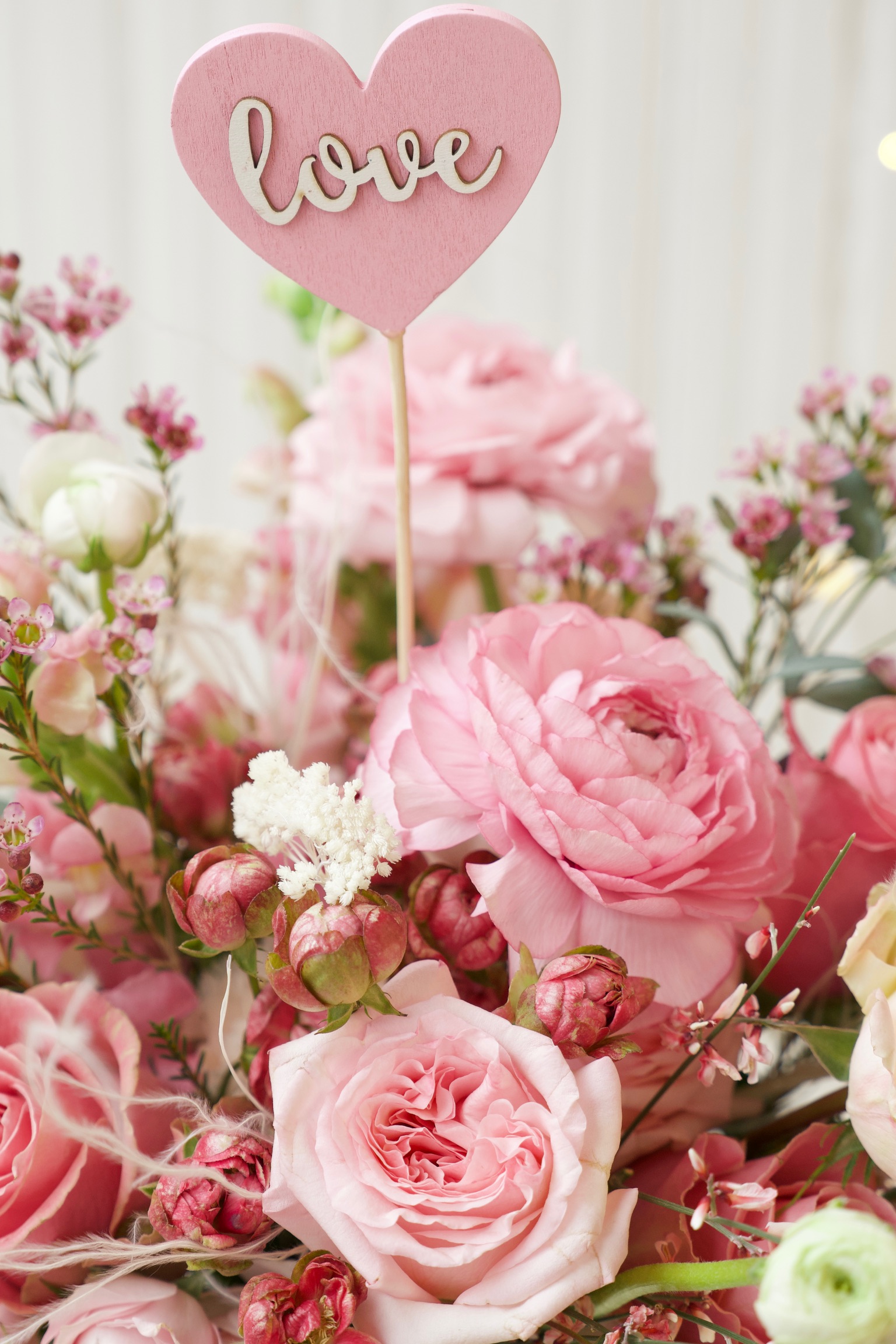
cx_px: 448
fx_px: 3733
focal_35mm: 100
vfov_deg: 20.4
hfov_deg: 13.7
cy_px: 672
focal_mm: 67
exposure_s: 1/100
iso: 500
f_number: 3.5
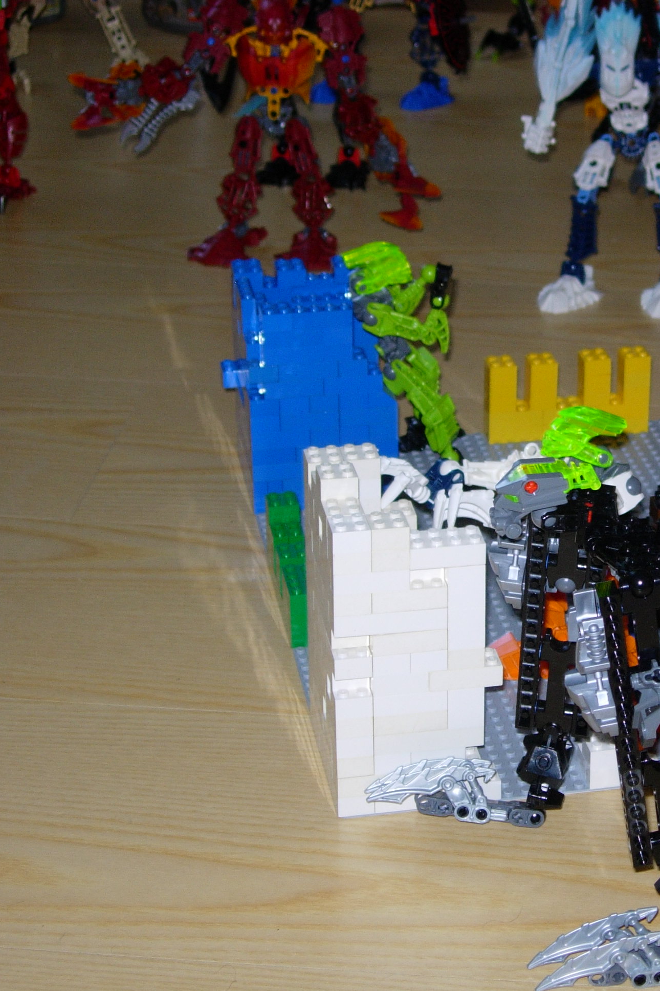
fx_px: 2337
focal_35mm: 85
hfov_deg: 15.9
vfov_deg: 23.9
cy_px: 494
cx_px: 582
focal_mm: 12.7
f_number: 3.5
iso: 79
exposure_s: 1/64
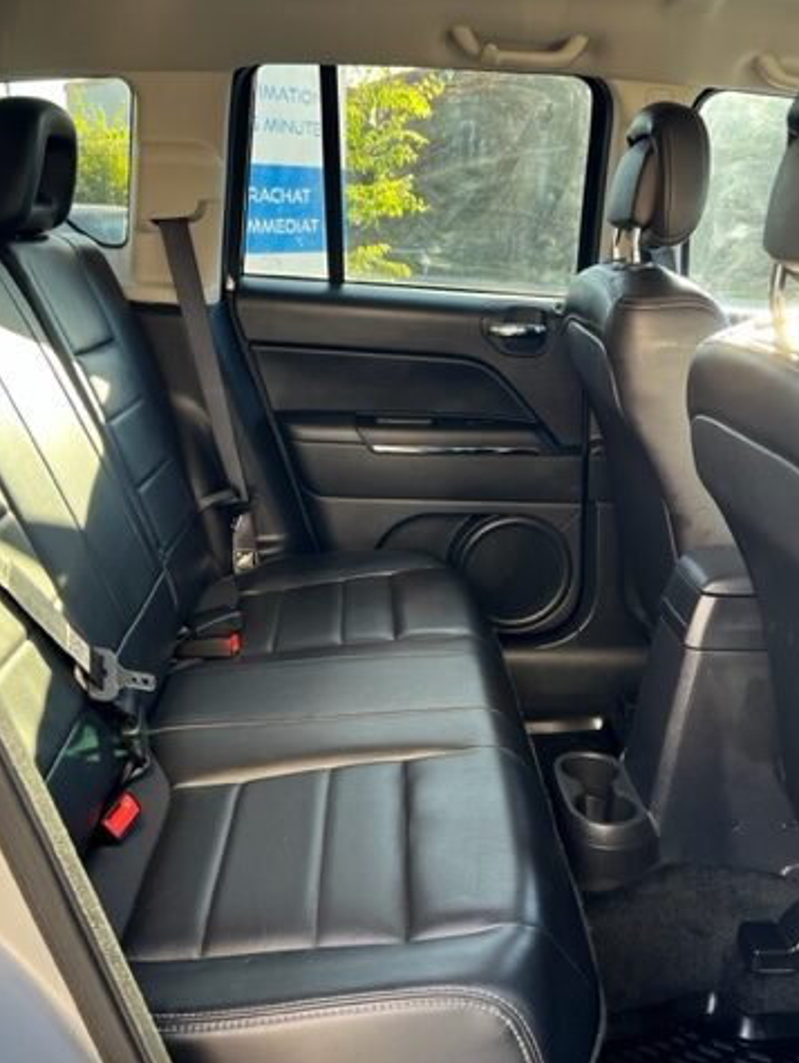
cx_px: 445
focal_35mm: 35
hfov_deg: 40.7
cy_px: 533
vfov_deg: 52.6
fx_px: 1076
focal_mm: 5.7
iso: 64
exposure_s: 1/121
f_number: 1.5
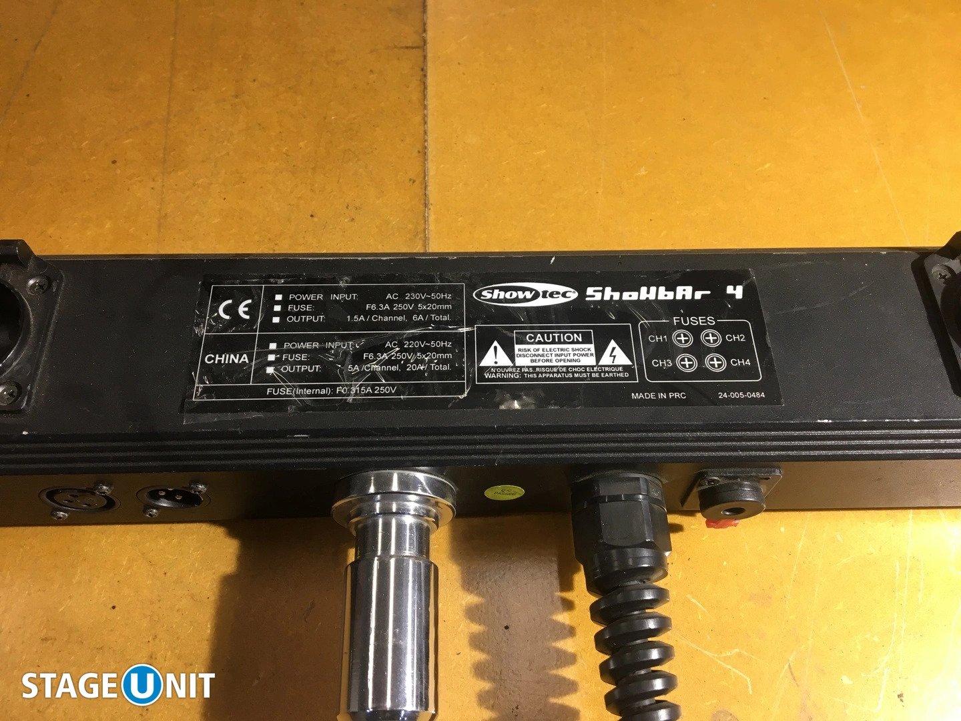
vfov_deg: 48.2
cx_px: 480
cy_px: 360
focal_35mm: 29
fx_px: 805
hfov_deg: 61.7
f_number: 2.2
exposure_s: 1/33
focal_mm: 4.15
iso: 64
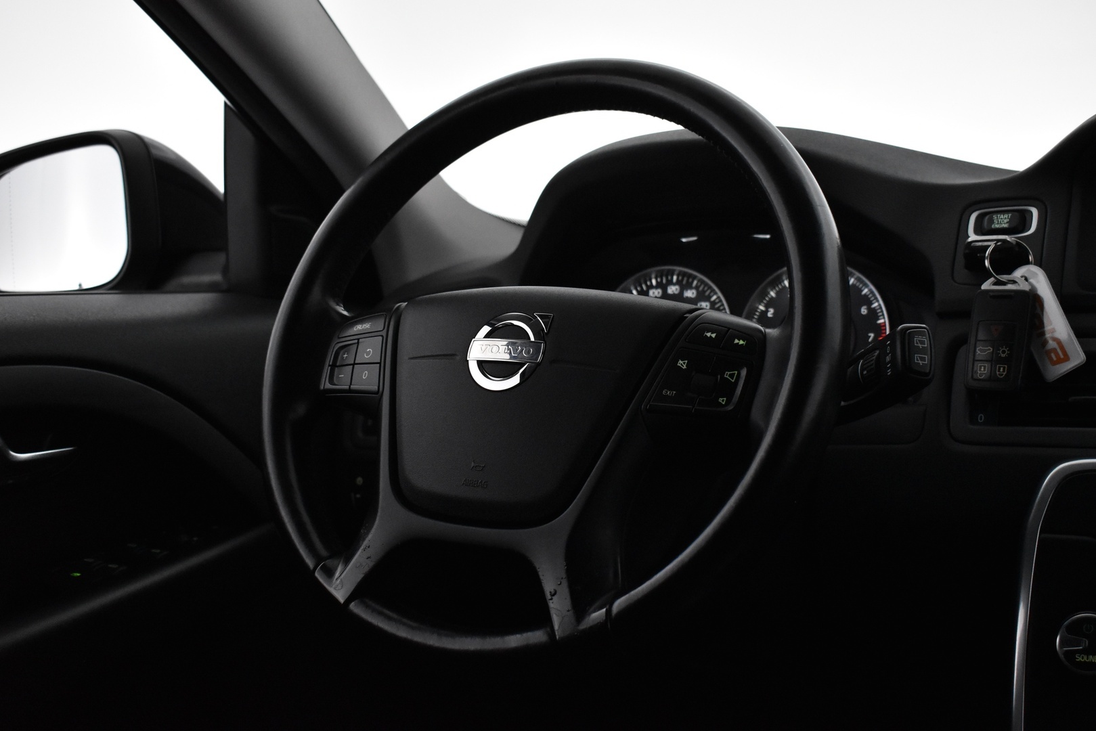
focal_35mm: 45
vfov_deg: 29.9
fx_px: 1370
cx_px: 548
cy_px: 366
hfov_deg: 43.6
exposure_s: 1/100
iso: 3200
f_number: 5
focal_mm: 30
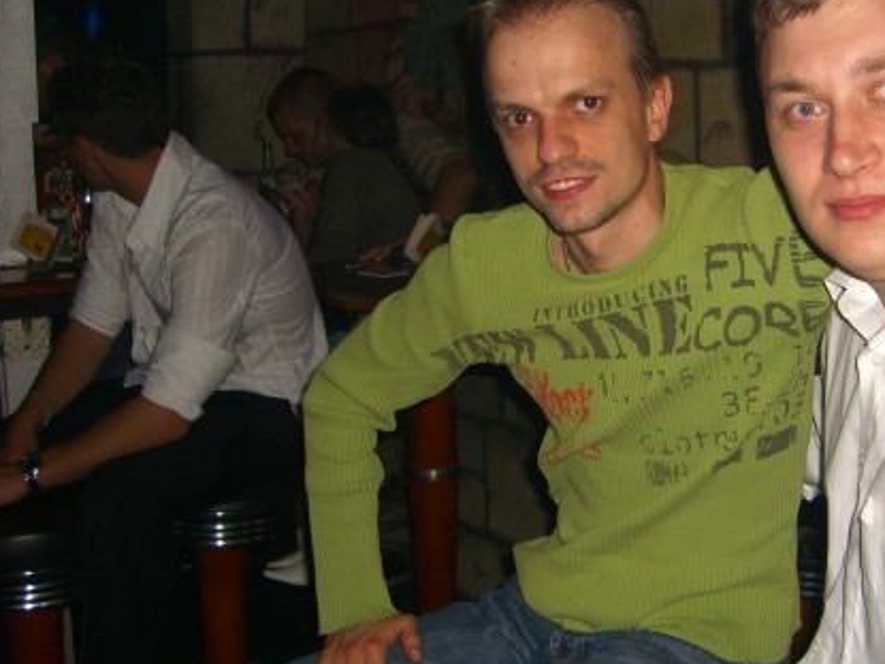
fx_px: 1406
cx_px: 627
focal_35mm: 55
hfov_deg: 34.4
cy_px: 314
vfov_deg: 26.5
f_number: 2.8
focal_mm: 7.9
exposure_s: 1/60
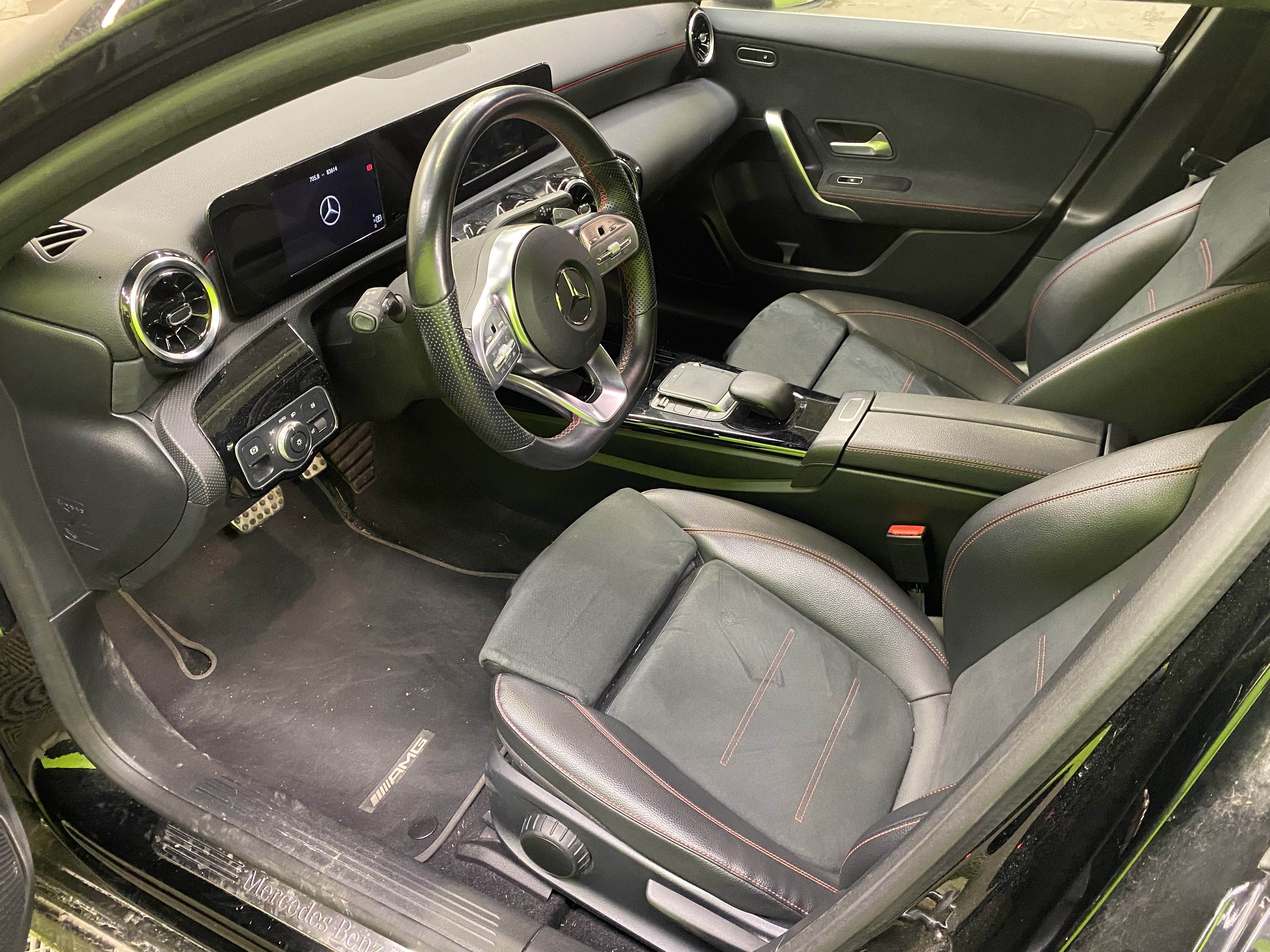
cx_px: 635
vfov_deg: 53.1
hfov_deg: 67.3
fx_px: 954
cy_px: 476
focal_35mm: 26
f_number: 1.8
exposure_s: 1/33
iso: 640
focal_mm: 4.25
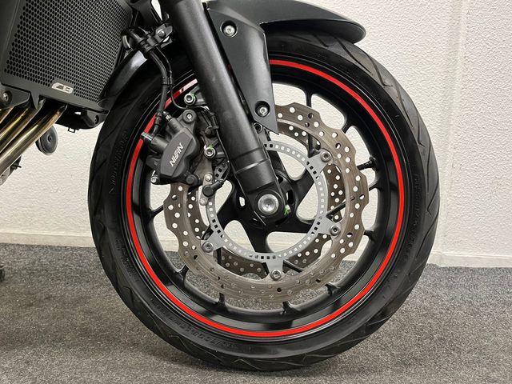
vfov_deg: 53.1
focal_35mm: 26
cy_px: 192
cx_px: 256
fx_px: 385
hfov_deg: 67.3
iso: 250
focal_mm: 5.1
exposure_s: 1/50
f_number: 1.6
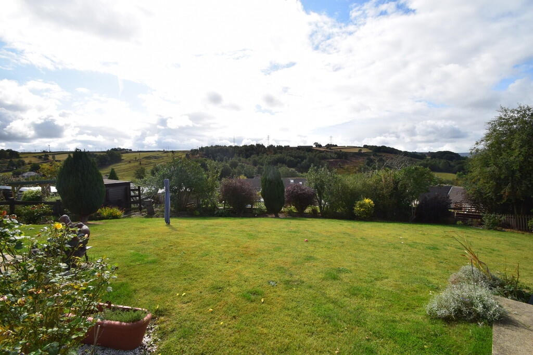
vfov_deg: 77.3
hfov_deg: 100.4
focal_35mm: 15
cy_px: 178
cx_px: 266
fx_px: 222
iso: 280
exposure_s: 1/500
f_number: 11
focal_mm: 10
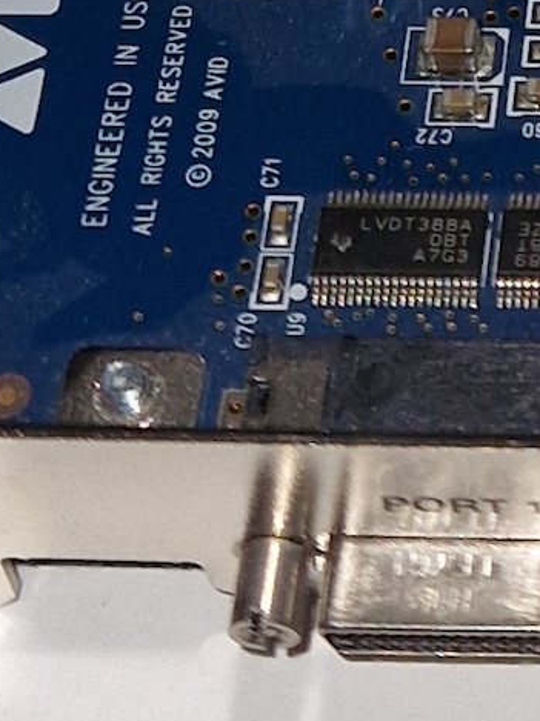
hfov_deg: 8.5
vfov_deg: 11.4
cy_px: -367
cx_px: 1004
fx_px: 3478
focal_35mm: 167
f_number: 1.8
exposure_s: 1/50
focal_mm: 5.4
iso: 64
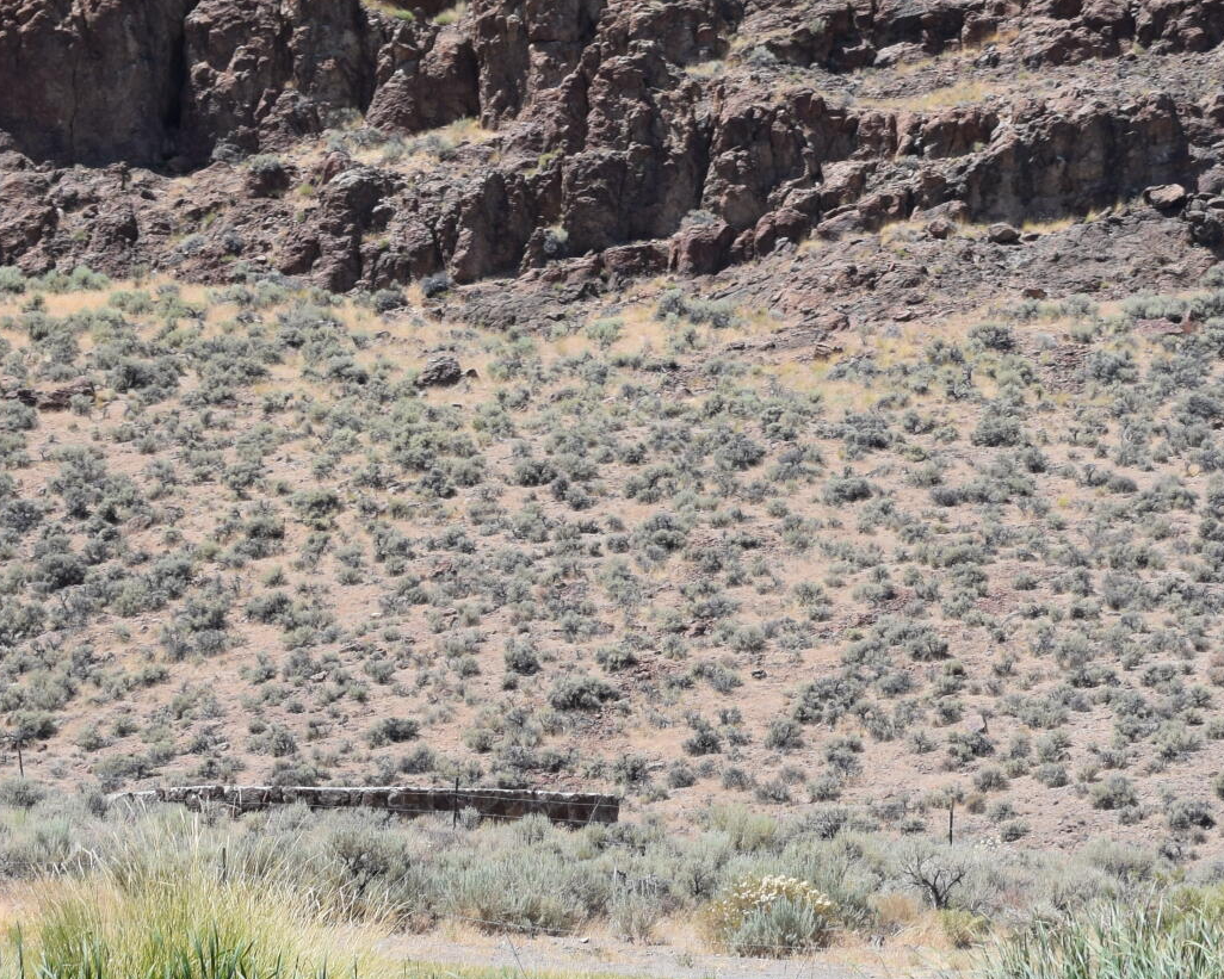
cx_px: 1358
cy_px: 918
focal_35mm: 226
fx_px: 8201
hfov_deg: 8.5
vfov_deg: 6.8
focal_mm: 55
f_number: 10
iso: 200
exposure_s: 1/400
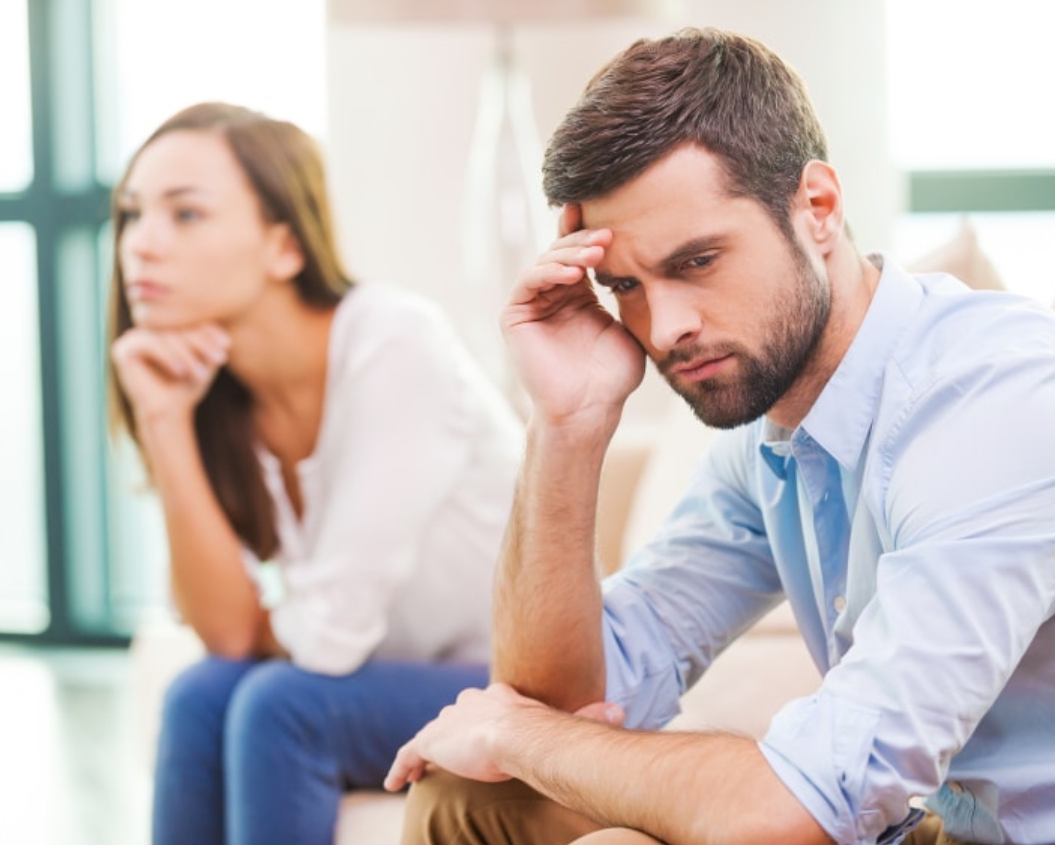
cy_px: 422
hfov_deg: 18.8
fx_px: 3186
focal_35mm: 102
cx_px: 560
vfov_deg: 15.1
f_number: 2.8
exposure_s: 1/100
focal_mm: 90
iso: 320
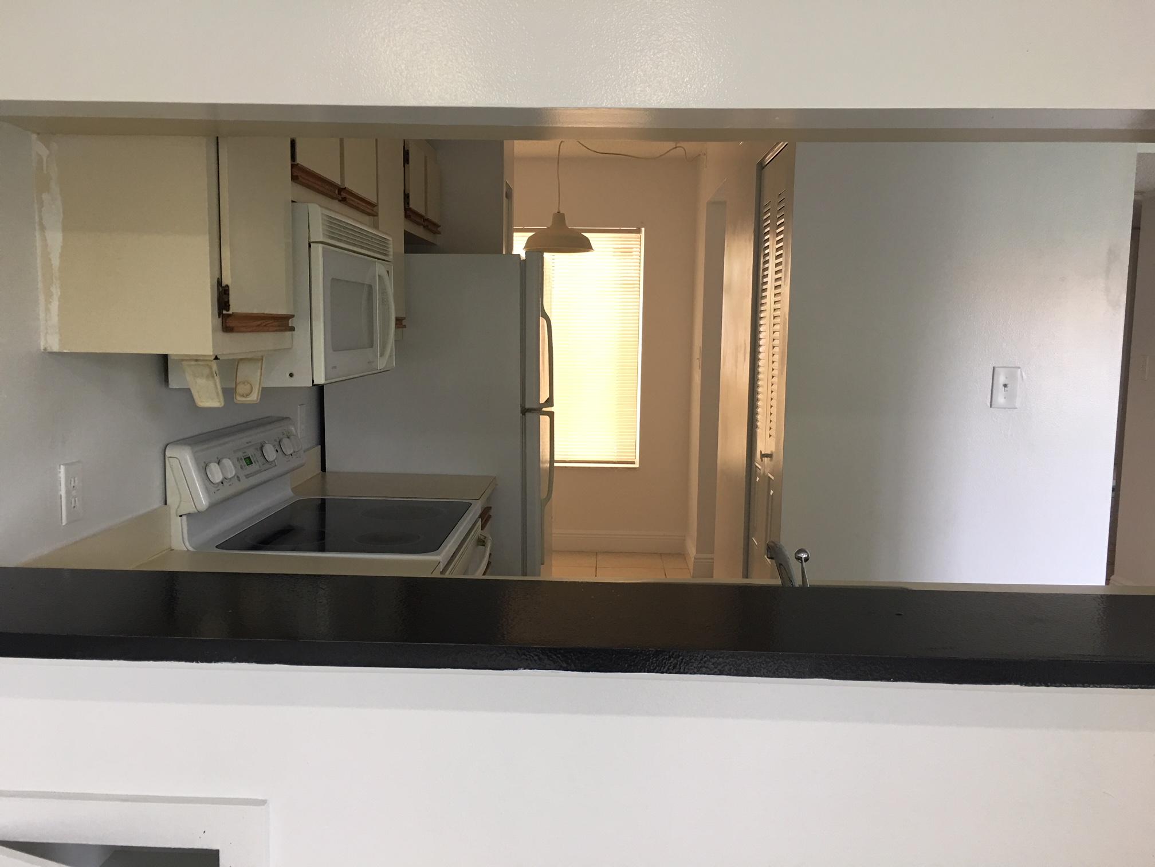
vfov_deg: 48.2
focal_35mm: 29
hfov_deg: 61.7
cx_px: 578
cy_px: 434
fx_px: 968
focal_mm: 4.15
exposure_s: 1/15
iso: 40
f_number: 2.2
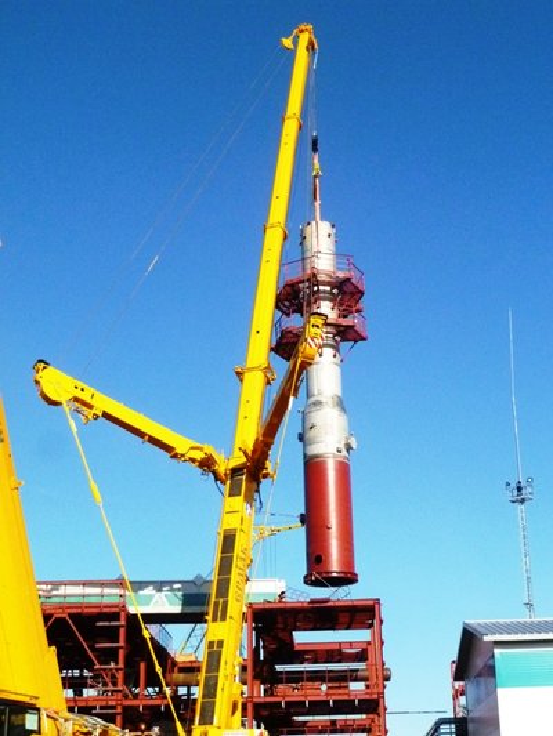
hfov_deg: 30.9
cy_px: 368
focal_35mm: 47
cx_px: 276
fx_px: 1001
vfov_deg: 40.4
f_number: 11
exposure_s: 1/640
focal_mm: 8.4
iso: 800
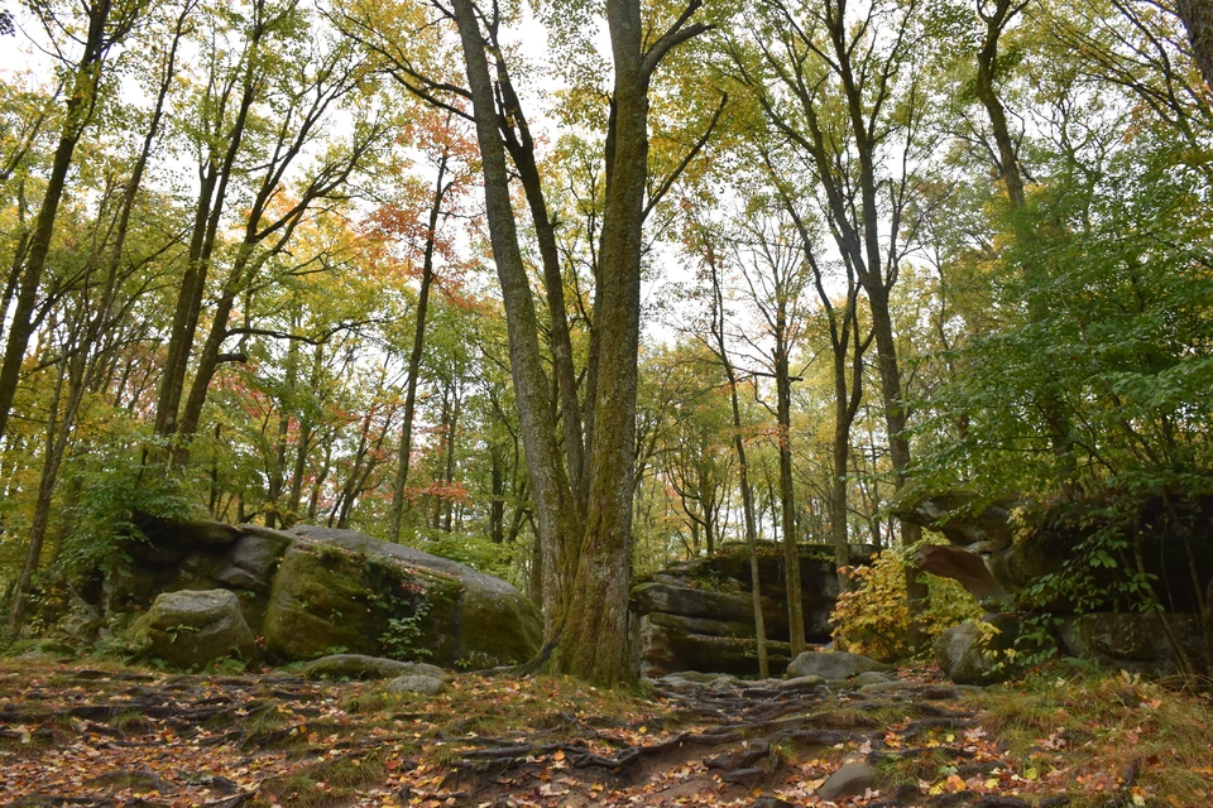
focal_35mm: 27
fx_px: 910
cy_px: 404
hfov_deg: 67.4
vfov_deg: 47.9
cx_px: 606
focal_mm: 18
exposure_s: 1/250
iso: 800
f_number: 8
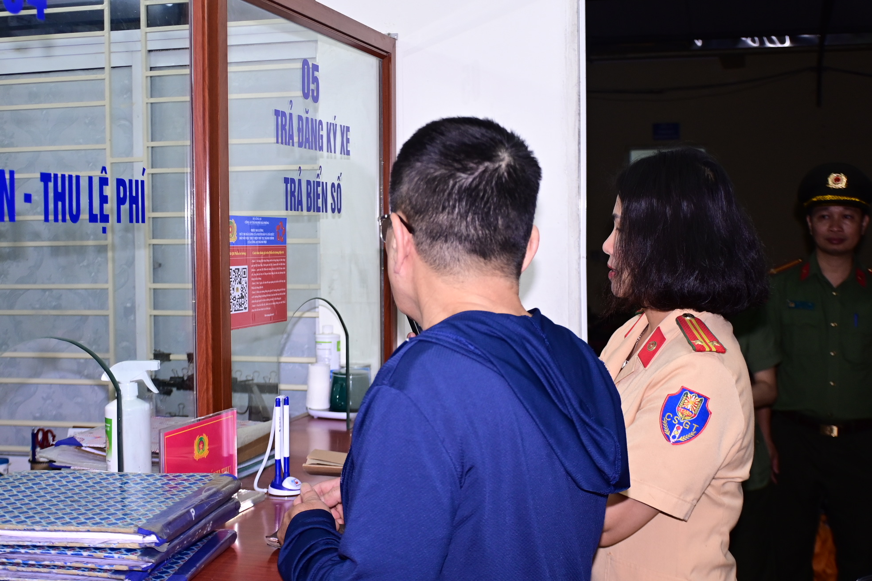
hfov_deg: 38.9
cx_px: 436
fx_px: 1235
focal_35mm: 51
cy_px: 290
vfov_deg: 26.5
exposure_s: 1/200
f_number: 4.2
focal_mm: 34
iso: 800
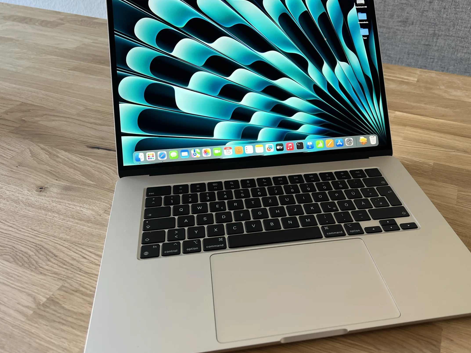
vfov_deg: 45.4
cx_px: 270
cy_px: 180
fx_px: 422
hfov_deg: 58.1
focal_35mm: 31
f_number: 1.5
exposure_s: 1/107
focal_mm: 5.7
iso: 125
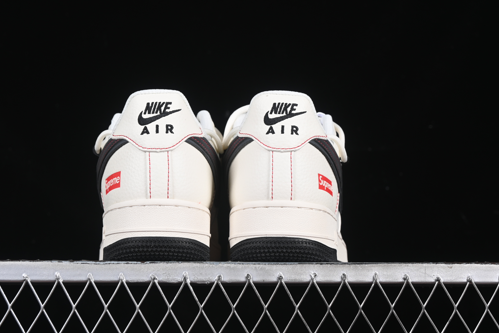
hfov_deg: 23.6
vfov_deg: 15.9
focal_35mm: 86
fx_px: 1192
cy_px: 143
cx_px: 224
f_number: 8
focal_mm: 50
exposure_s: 1/80
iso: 160
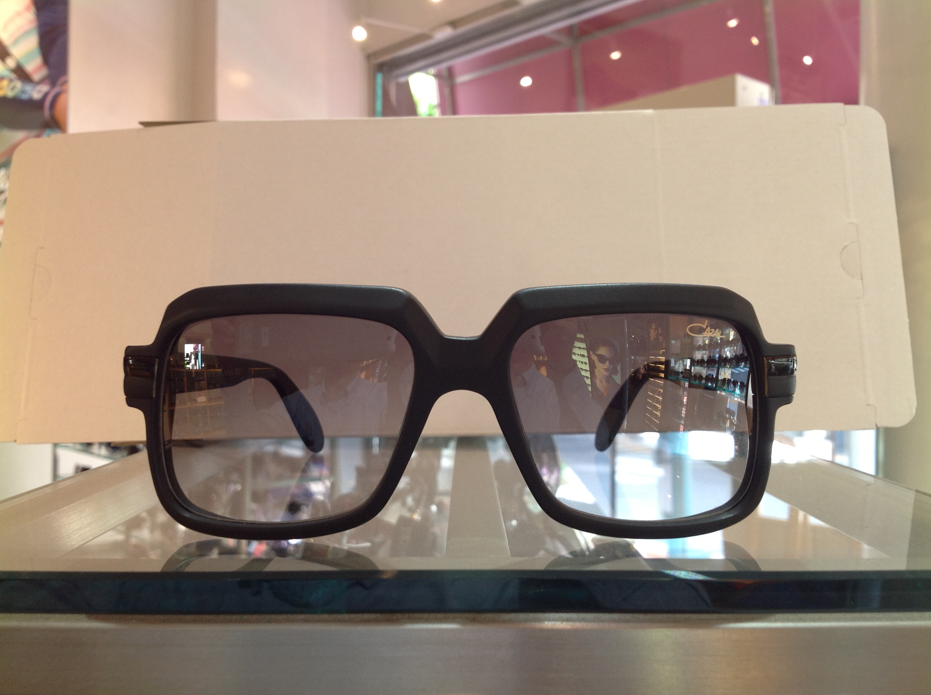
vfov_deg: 40.6
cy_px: 348
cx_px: 466
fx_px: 940
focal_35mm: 35
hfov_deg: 52.7
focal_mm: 4.28
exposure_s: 1/20
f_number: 2.4
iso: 80
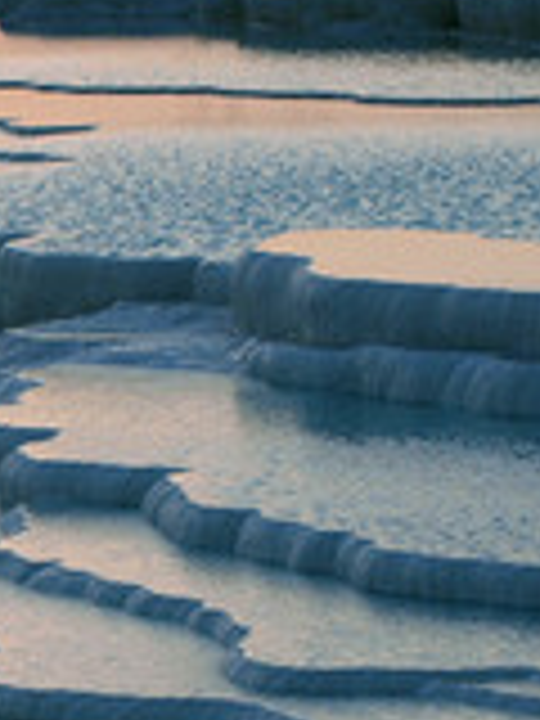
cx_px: -340
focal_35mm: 371
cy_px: 490
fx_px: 7717
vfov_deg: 5.3
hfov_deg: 4.0
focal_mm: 98
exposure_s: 1/100
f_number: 5
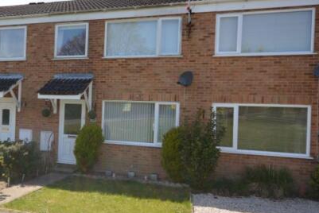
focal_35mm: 32
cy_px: 109
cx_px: 108
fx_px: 282
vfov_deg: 41.4
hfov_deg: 57.7
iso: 100
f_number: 8
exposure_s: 1/200
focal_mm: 13
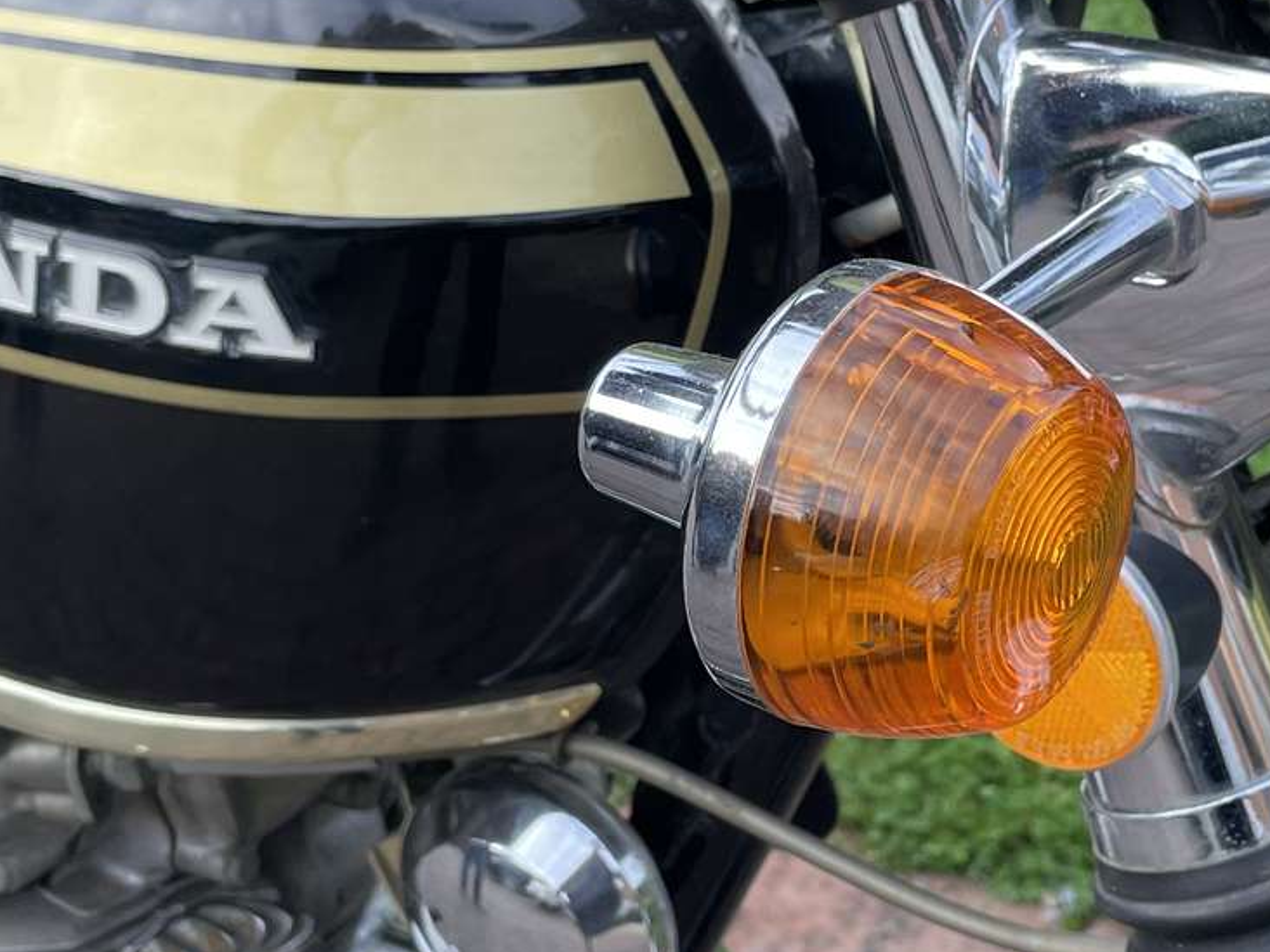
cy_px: 277
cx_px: 833
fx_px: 2605
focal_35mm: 71
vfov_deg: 20.6
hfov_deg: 27.3
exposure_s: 1/344
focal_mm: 4.2
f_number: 1.6
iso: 32
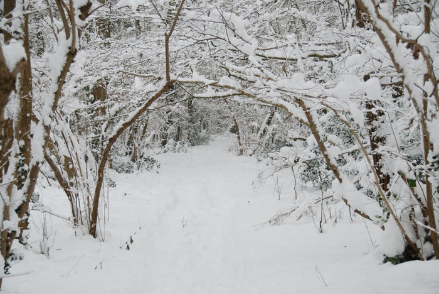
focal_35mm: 75
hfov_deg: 27.0
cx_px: 220
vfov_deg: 18.2
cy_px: 147
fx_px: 915
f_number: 4.8
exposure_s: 1/60
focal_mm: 50
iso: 100
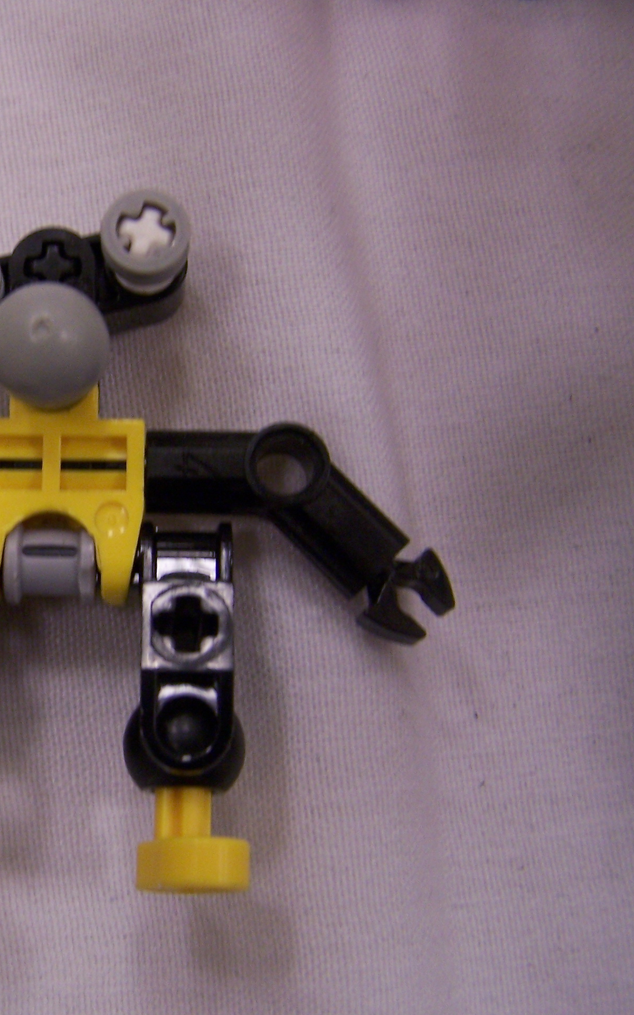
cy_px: 508
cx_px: -41
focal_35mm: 54
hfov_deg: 22.8
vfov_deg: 37.5
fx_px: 1493
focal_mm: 6.3
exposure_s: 1/30
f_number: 2.8
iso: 140
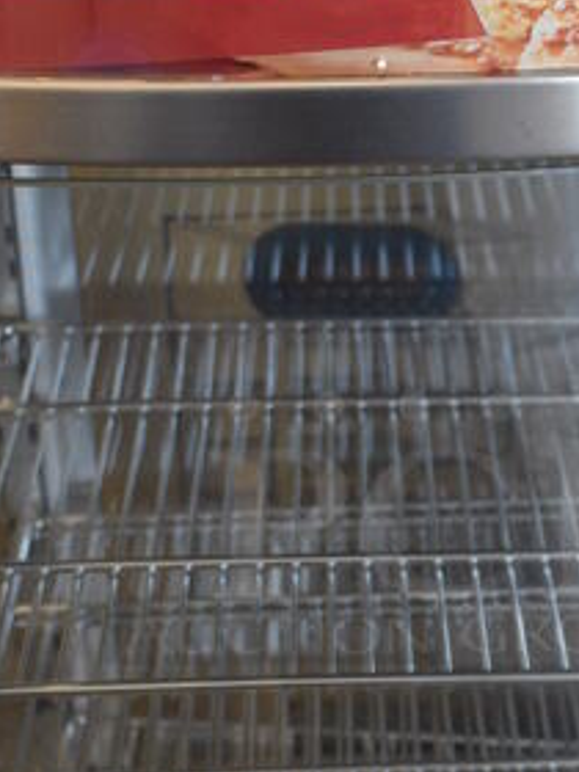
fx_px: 2096
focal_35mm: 94
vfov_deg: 20.8
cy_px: 520
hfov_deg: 15.7
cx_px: 414
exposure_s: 1/160
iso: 800
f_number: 3.5
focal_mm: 20
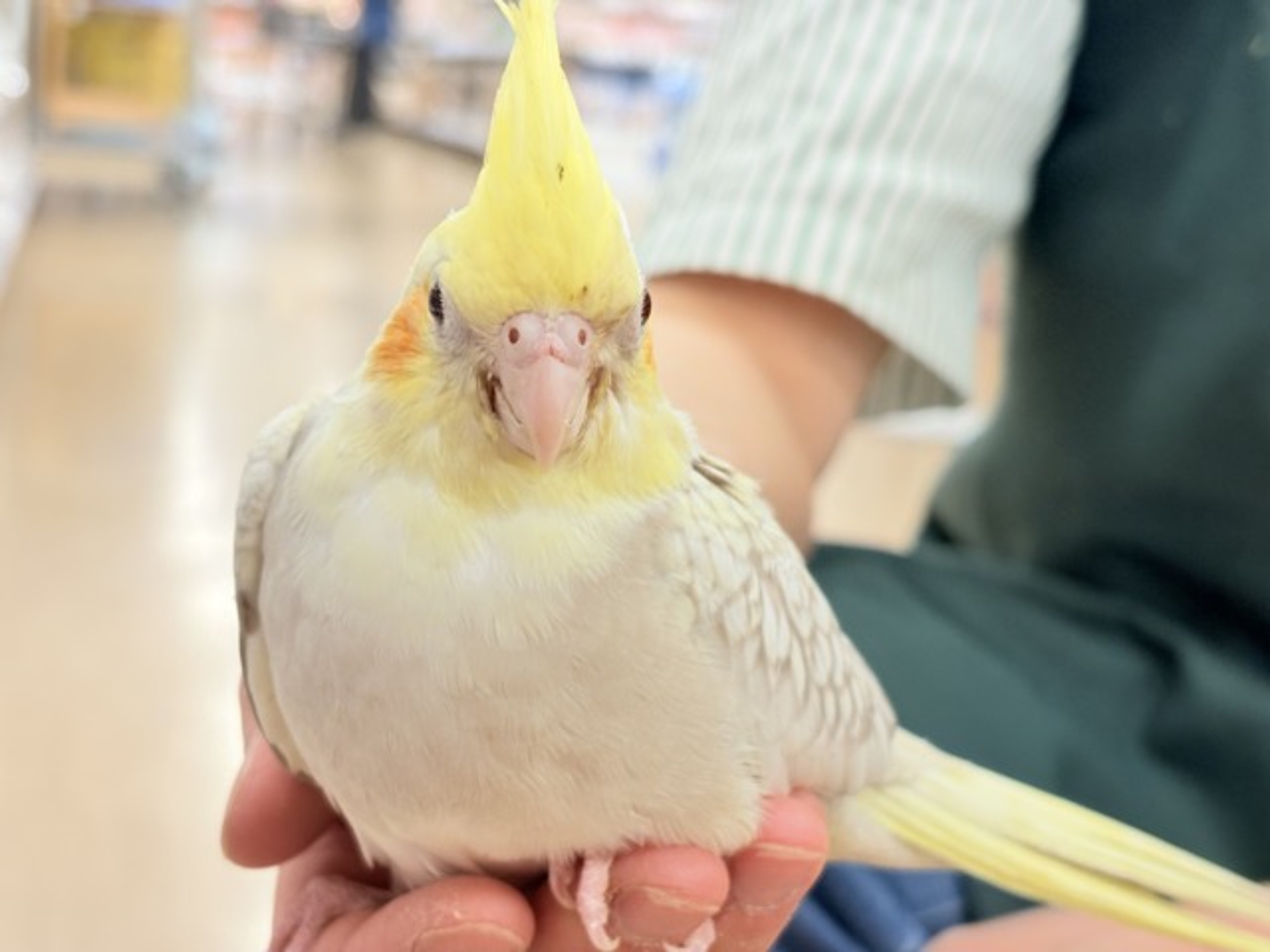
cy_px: 476
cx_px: 635
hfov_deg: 36.8
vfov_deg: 28.0
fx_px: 1908
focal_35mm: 52
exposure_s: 1/50
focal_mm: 5.96
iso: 64
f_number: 1.6
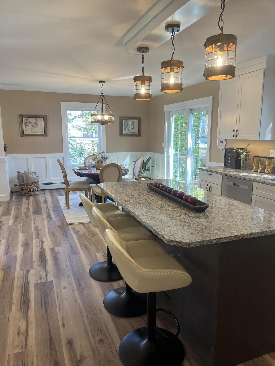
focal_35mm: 26
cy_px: 183
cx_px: 138
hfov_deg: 53.1
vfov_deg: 67.3
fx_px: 275
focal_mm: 5.1
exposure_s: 1/120
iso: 64
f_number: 1.6
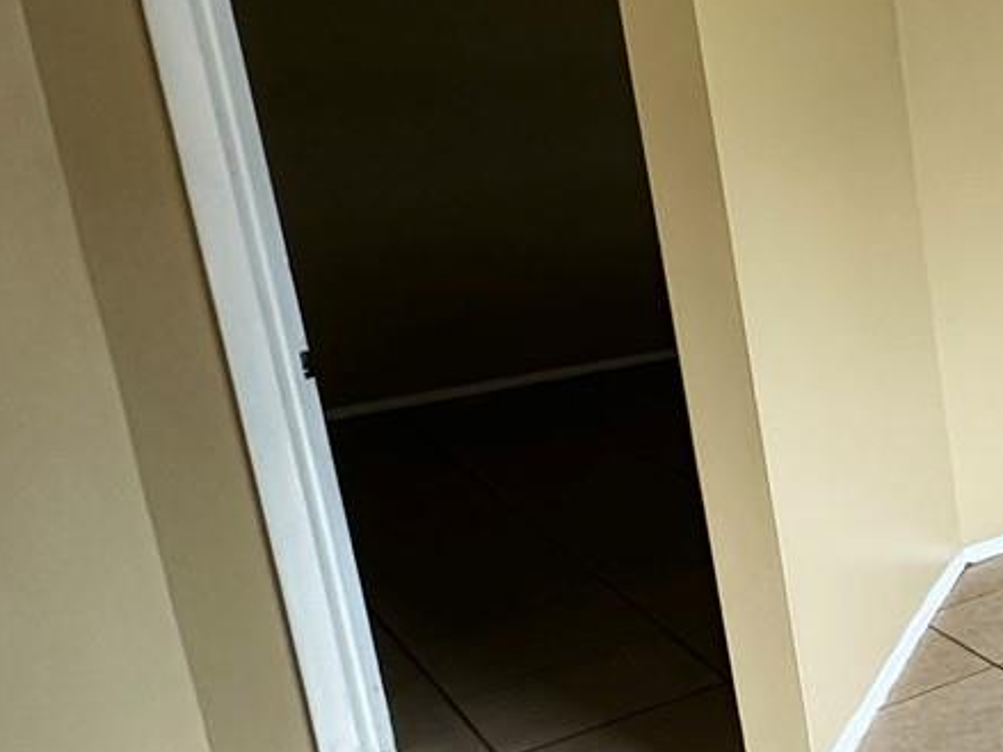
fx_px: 1477
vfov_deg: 28.4
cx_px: 1768
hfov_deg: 22.7
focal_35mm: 51
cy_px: 263
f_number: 2.2
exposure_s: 1/99
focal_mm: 2.22
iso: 160
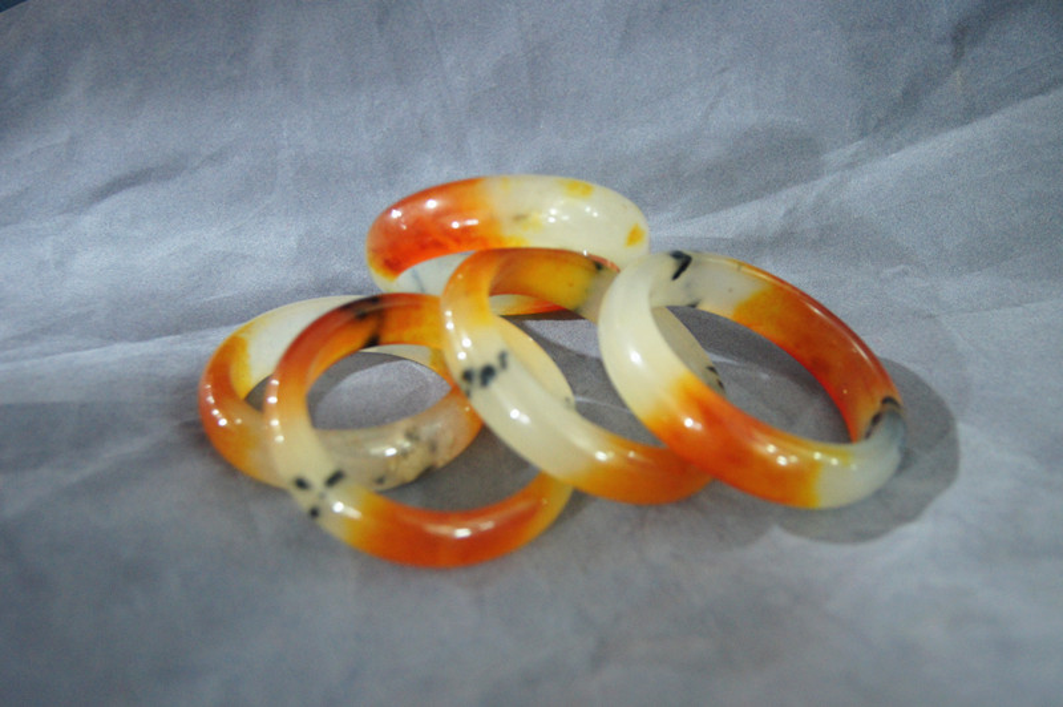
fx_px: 1328
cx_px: 532
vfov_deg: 29.8
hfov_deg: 43.6
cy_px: 354
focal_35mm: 45
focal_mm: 30
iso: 1600
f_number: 4.5
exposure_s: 1/15
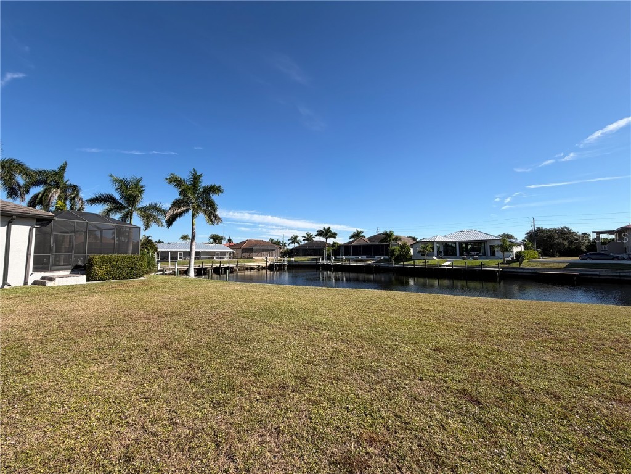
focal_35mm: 14
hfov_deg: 102.1
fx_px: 255
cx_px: 316
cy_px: 237
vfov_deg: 85.7
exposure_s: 1/770
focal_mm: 2.22
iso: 20
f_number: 2.2
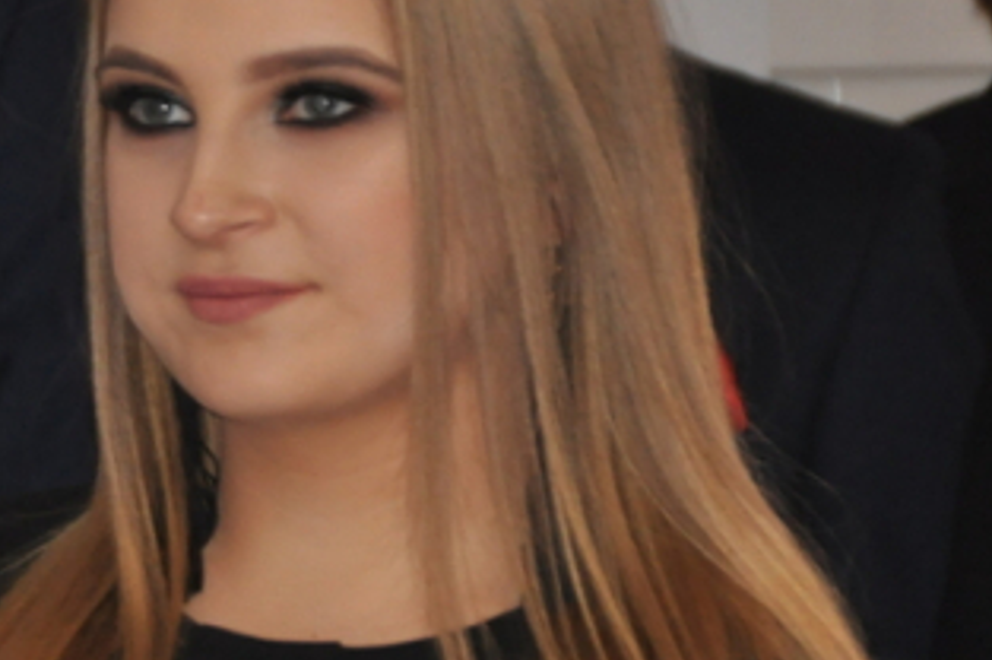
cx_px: -162
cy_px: 355
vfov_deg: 1.6
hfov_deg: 2.5
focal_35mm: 833
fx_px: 22929
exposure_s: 1/60
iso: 800
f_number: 6
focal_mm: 170
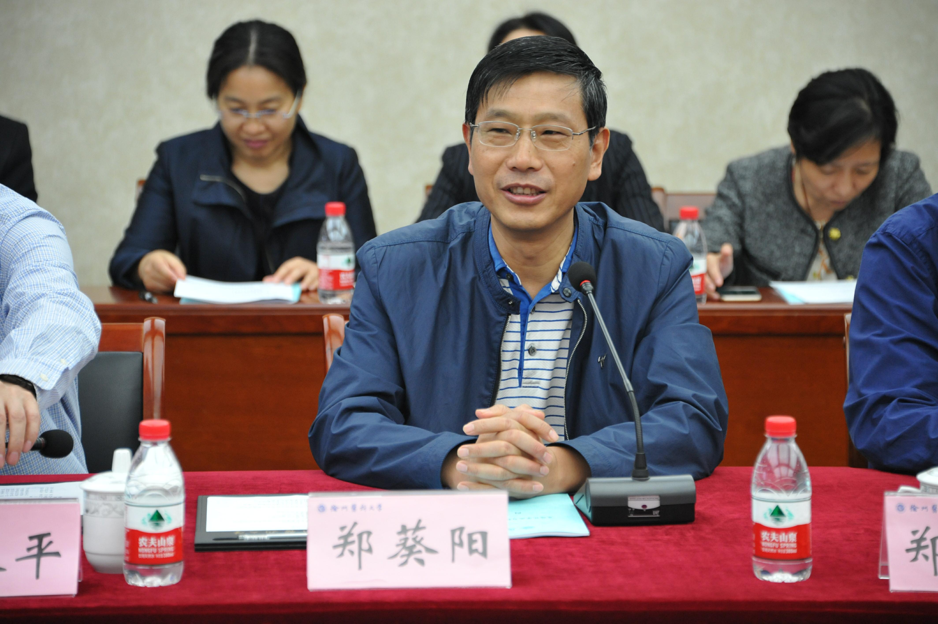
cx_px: 469
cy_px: 312
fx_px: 4427
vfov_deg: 8.1
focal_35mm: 170
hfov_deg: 12.1
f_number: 5.6
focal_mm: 170
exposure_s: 1/80
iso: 2000
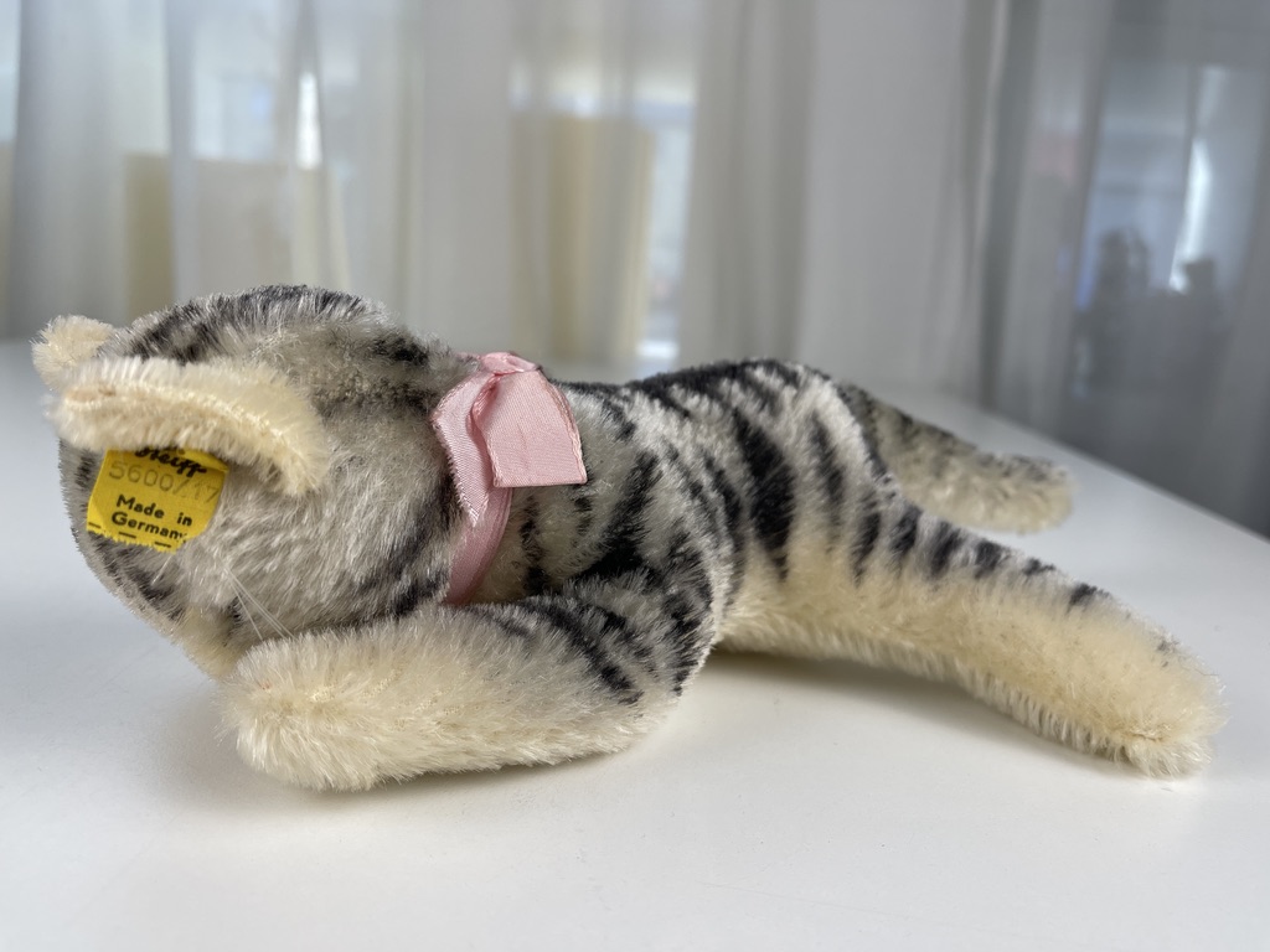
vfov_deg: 54.9
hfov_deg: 69.4
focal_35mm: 25
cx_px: 635
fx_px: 917
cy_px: 476
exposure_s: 1/202
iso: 32
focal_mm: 5.1
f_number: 1.6
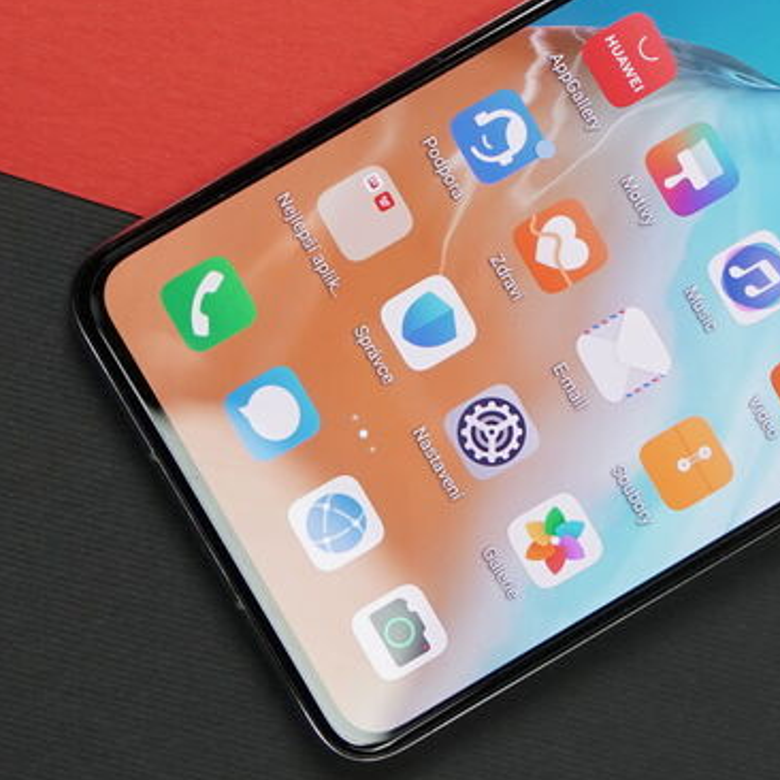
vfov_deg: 15.0
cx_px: 696
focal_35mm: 116
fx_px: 2957
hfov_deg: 14.9
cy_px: 226
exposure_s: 1/100
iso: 800
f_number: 6.3
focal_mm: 52
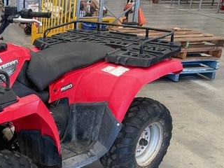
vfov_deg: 24.8
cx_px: 14
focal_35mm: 58
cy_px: 134
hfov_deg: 31.4
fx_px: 375
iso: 50
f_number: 1.8
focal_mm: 3
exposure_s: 1/50
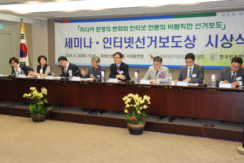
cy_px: 82
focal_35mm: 48
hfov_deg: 41.1
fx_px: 325
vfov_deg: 28.0
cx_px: 122
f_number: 8
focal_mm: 48
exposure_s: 1/60
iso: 1250
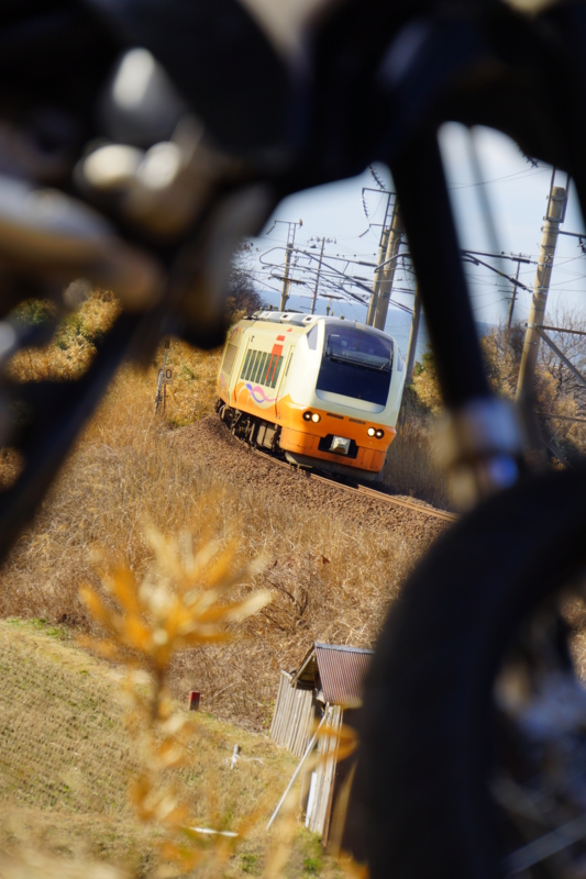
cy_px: 440
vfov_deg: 9.8
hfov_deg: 6.5
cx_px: 293
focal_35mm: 210
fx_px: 5129
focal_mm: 140
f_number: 6.7
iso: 100
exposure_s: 1/350
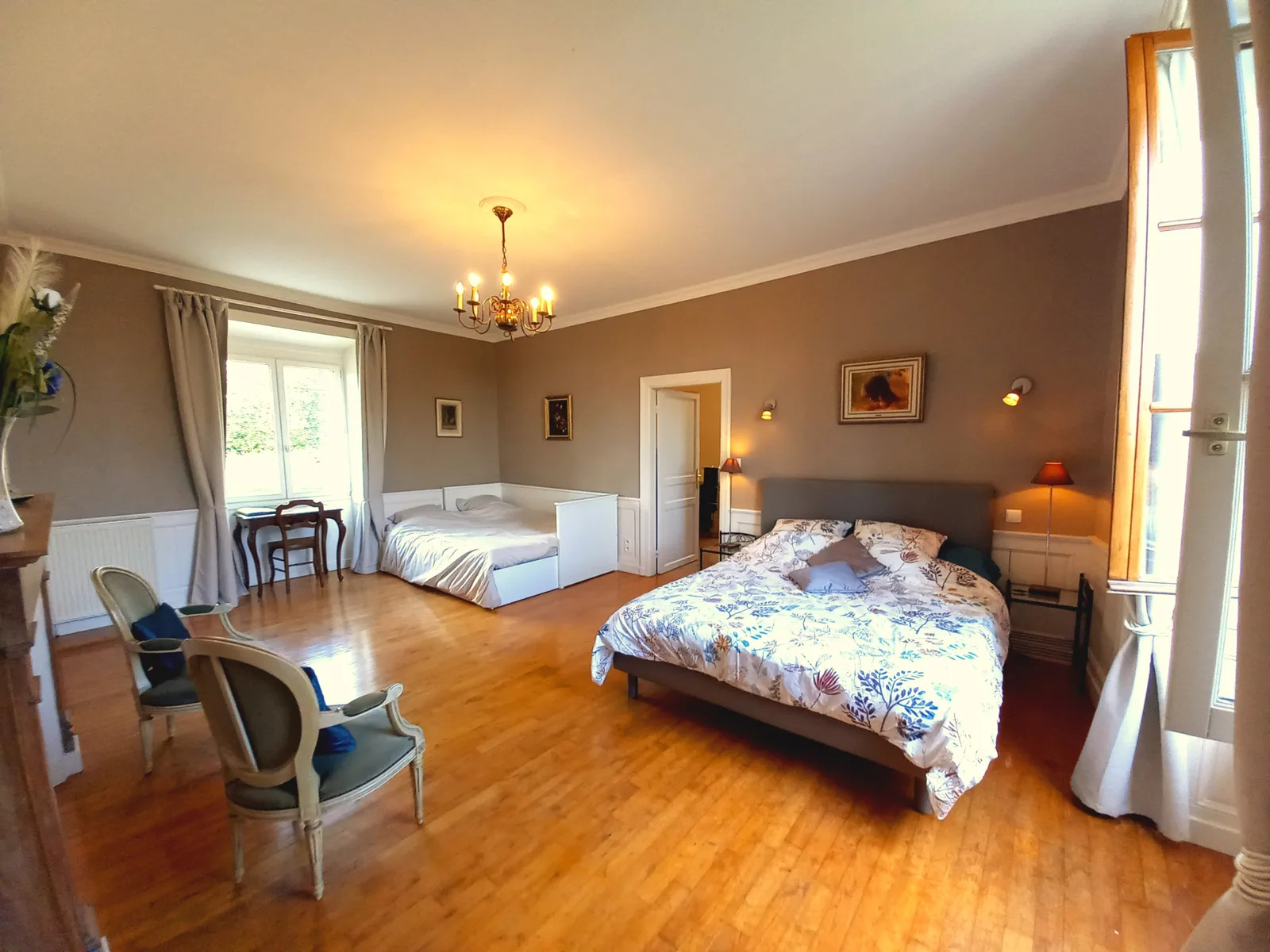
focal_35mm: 13
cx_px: 635
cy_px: 476
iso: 80
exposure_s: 1/50
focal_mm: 1.42
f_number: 2.2
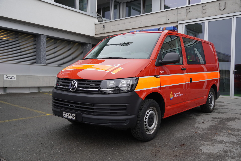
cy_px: 80
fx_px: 231
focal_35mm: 34
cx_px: 120
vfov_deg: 38.4
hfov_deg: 55.1
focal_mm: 23
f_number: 4
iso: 200
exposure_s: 1/160
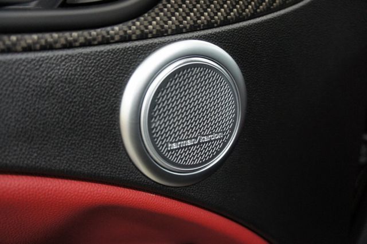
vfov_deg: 47.9
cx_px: 184
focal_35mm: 27
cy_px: 122
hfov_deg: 67.4
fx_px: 275
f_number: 3.5
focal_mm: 18
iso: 1600
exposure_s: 1/40
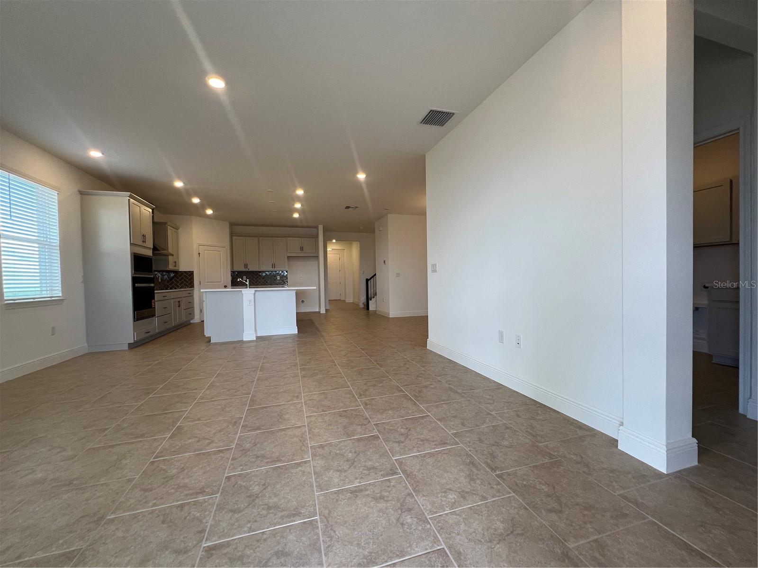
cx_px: 379
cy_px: 284
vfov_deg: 89.9
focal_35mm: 13
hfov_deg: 106.2
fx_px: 285
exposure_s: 1/120
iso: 80
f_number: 1.8
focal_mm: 1.57
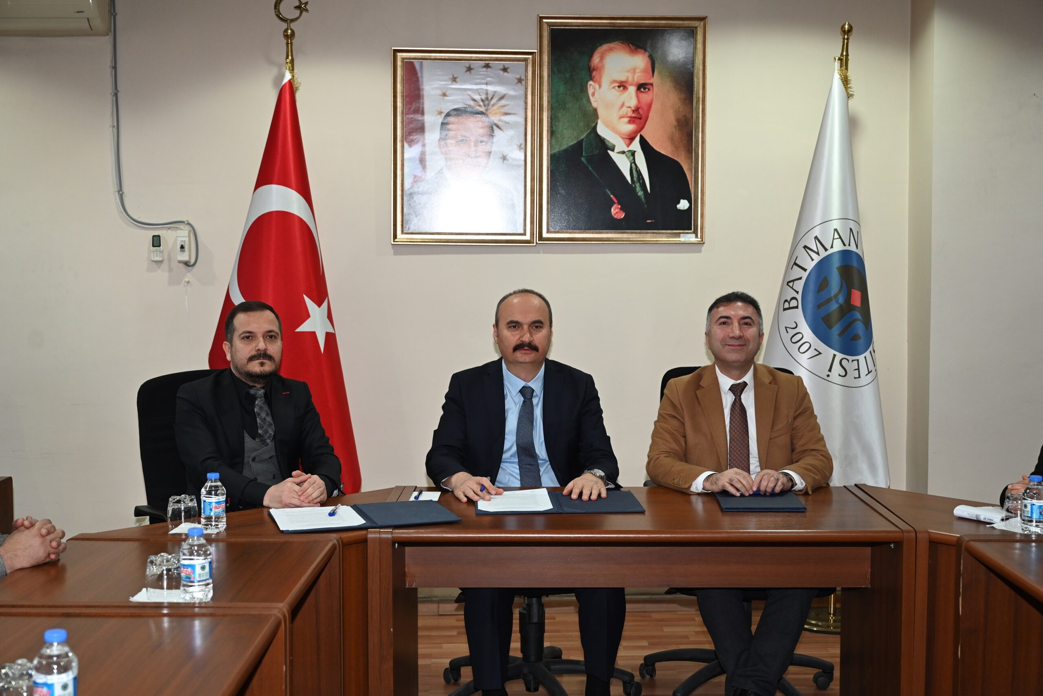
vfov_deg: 30.5
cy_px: 348
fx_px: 1275
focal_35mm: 44
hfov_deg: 44.5
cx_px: 522
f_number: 4
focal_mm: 44
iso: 900
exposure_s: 1/60
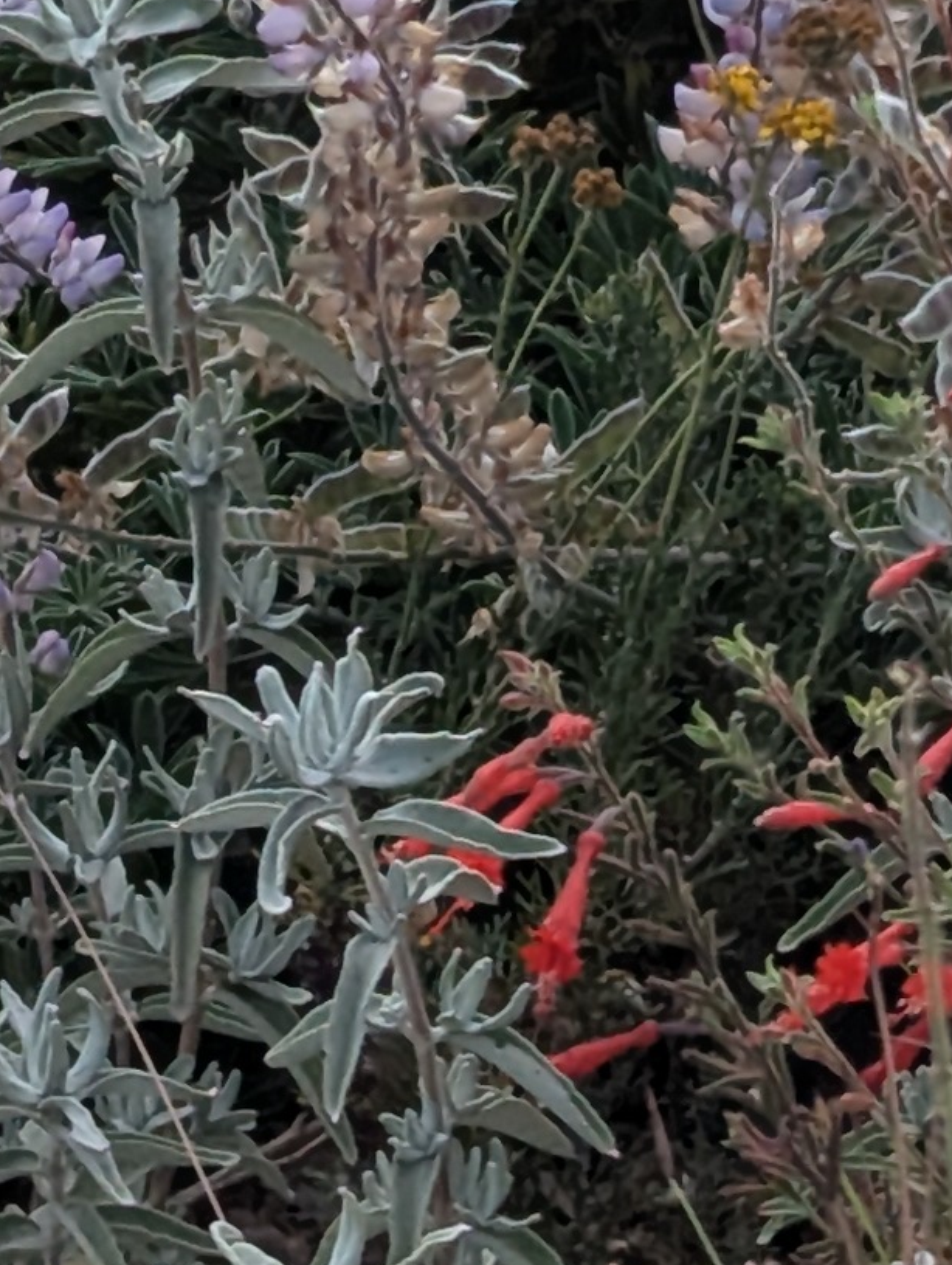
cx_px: 592
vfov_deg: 8.0
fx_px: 8782
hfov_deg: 6.2
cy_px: -935
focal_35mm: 240
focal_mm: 6.81
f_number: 1.85
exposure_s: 1/2924
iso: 47
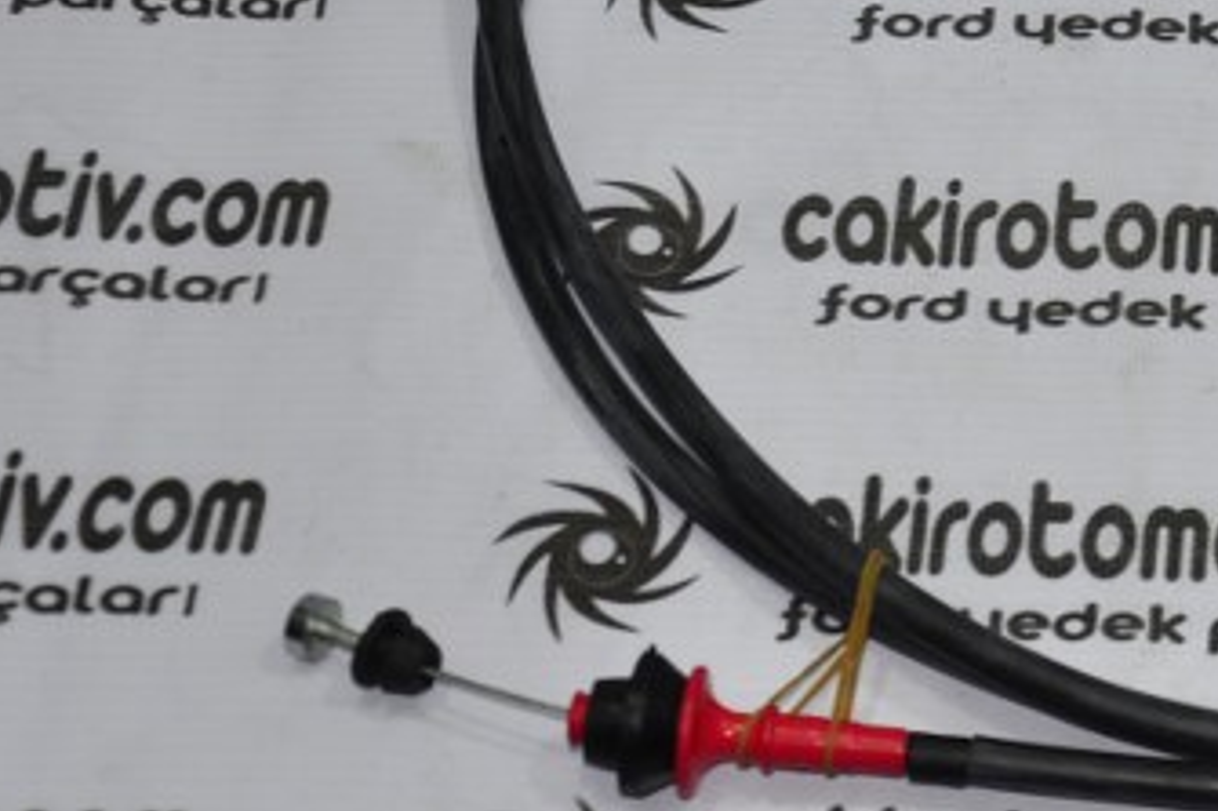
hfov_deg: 14.6
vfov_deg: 10.0
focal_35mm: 137
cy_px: 124
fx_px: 4633
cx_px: 1363
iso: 200
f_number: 4.5
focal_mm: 34
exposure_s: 1/100
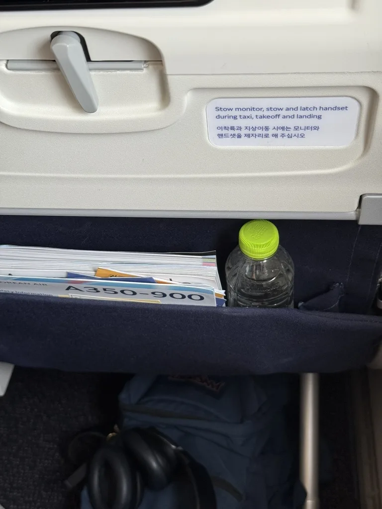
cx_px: 191
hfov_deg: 30.3
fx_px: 706
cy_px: 254
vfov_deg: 39.7
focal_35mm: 48
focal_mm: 6.76
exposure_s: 1/54
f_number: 1.78
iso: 100
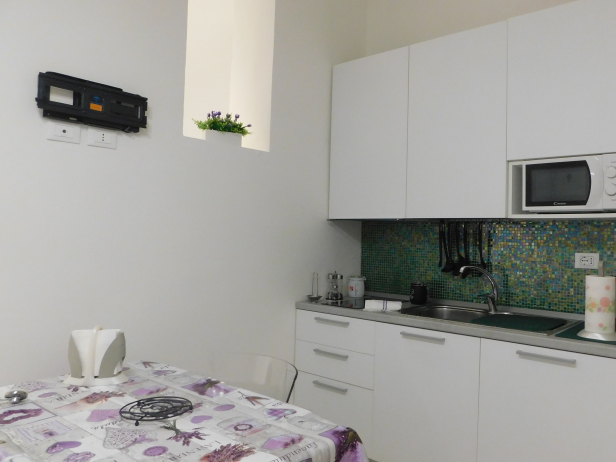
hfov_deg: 62.8
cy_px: 224
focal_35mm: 28
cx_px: 374
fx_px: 498
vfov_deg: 49.7
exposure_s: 1/30
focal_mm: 4
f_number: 3
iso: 360
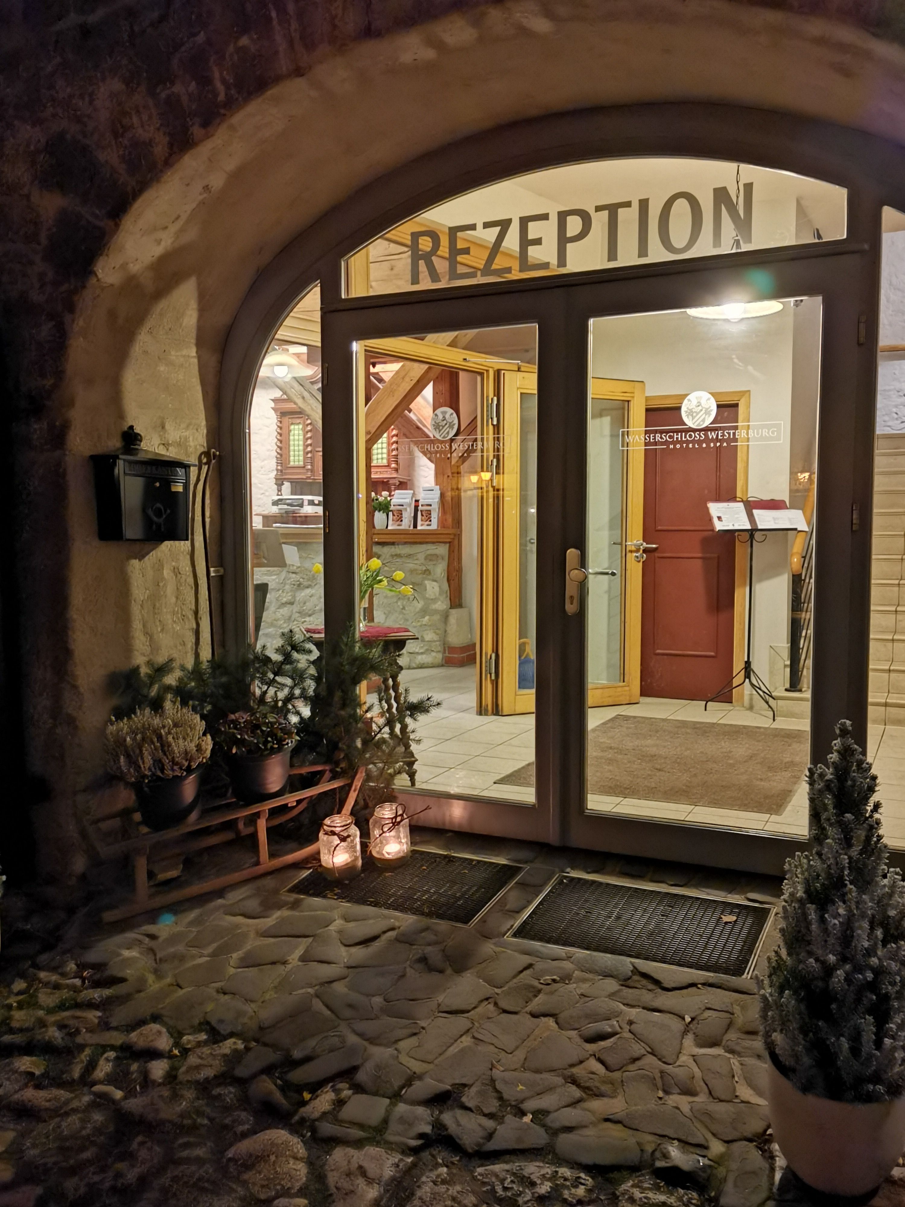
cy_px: 604
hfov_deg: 46.8
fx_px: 1046
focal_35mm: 30
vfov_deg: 60.0
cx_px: 452
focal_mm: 4.75
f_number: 1.8
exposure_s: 6
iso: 800
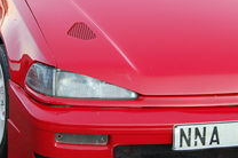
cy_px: 63
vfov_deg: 12.3
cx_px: 146
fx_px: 733
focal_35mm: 111
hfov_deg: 18.4
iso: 400
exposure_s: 1/100
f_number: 5
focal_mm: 24
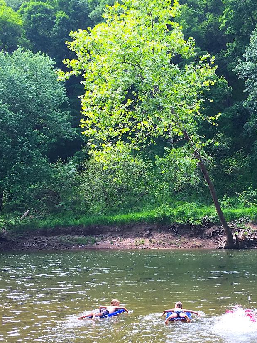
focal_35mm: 54
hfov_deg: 26.7
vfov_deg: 34.7
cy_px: 262
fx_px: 534
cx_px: 189
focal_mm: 4.15
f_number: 2.2
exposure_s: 1/339
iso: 25
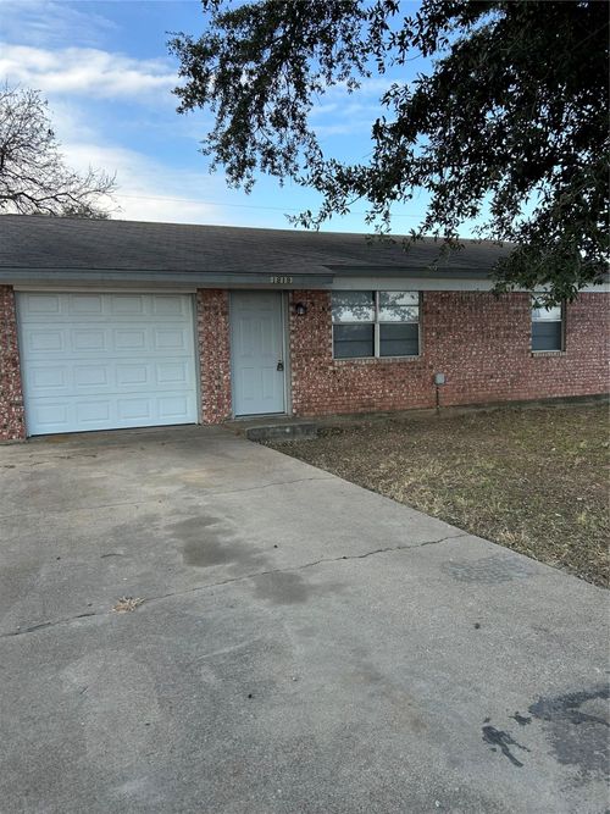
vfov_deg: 67.3
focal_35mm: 26
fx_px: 611
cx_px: 305
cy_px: 407
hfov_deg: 53.0
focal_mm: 5.7
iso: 50
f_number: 1.5
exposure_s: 1/709
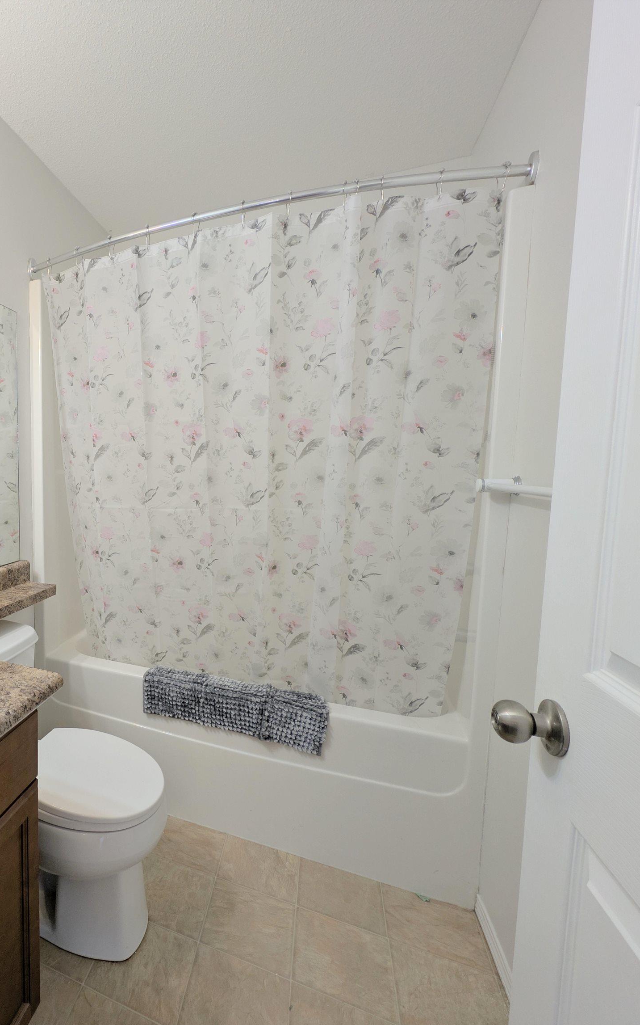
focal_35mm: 17
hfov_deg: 60.3
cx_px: 96
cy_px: 513
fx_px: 474
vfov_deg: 94.4
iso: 53
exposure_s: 1/120
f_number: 1.95
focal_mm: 2.23
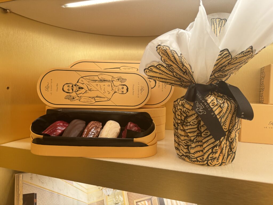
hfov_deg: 71.6
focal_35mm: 24
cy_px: 102
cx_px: 136
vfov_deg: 56.8
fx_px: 189
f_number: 1.78
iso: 125
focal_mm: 6.86
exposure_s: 1/100
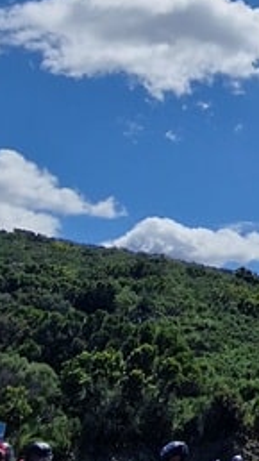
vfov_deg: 31.0
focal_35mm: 66
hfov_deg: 14.6
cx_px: 541
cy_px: 88
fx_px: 806
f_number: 2.2
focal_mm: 2.2
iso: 50
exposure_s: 1/4784
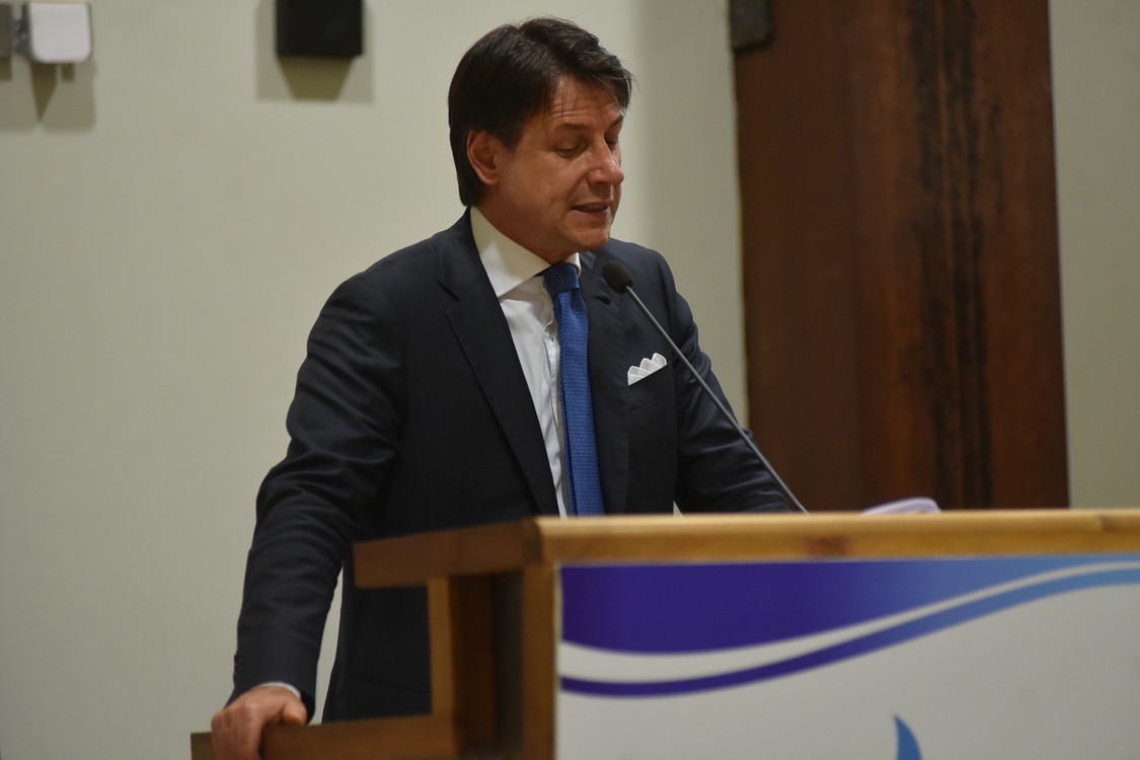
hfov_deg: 11.1
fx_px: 5858
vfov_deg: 7.4
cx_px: 570
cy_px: 380
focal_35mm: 185
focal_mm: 185
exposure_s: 1/200
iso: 3200
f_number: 4
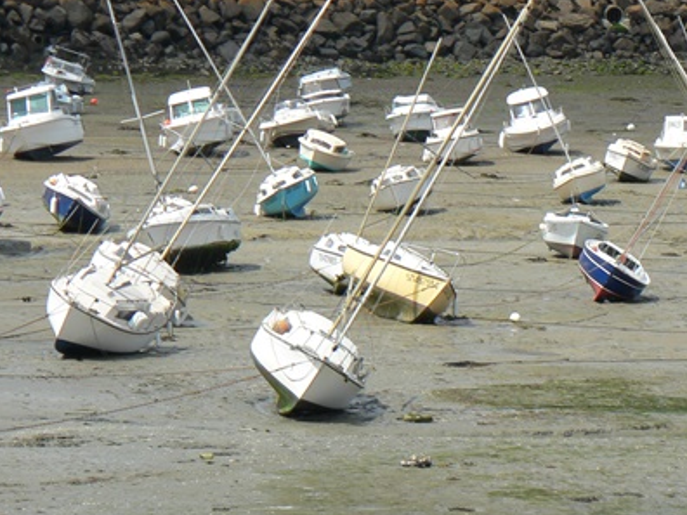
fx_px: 6827
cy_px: 140
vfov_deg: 4.3
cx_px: 402
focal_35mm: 344
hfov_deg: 5.8
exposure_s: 1/500
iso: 64
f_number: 4.5
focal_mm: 36.5
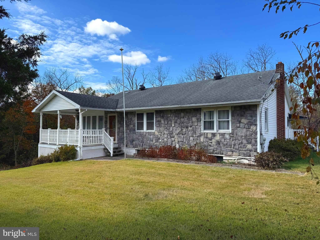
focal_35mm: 24
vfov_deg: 56.8
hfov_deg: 71.6
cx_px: 160
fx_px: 222
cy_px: 120
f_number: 1.78
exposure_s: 1/3145
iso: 80
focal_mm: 6.76
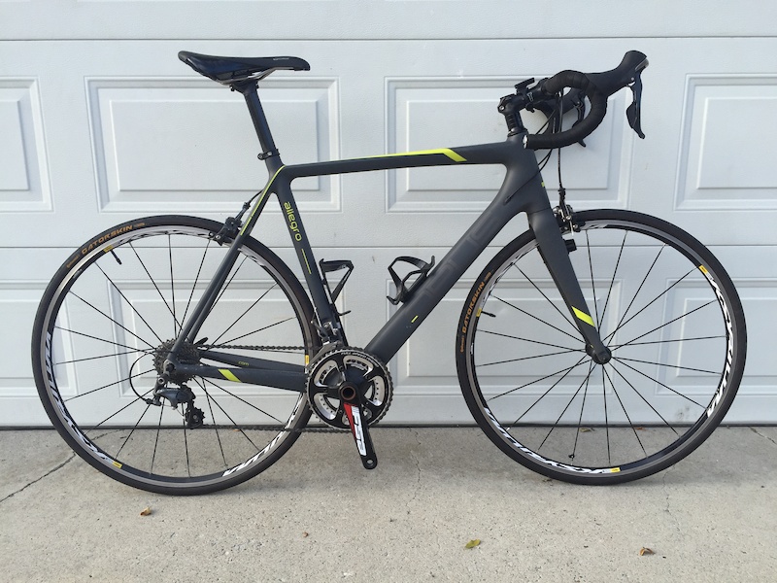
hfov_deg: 61.7
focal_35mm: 29
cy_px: 292
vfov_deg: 48.2
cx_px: 388
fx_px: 651
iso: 32
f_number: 2.2
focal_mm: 4.15
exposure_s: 1/319
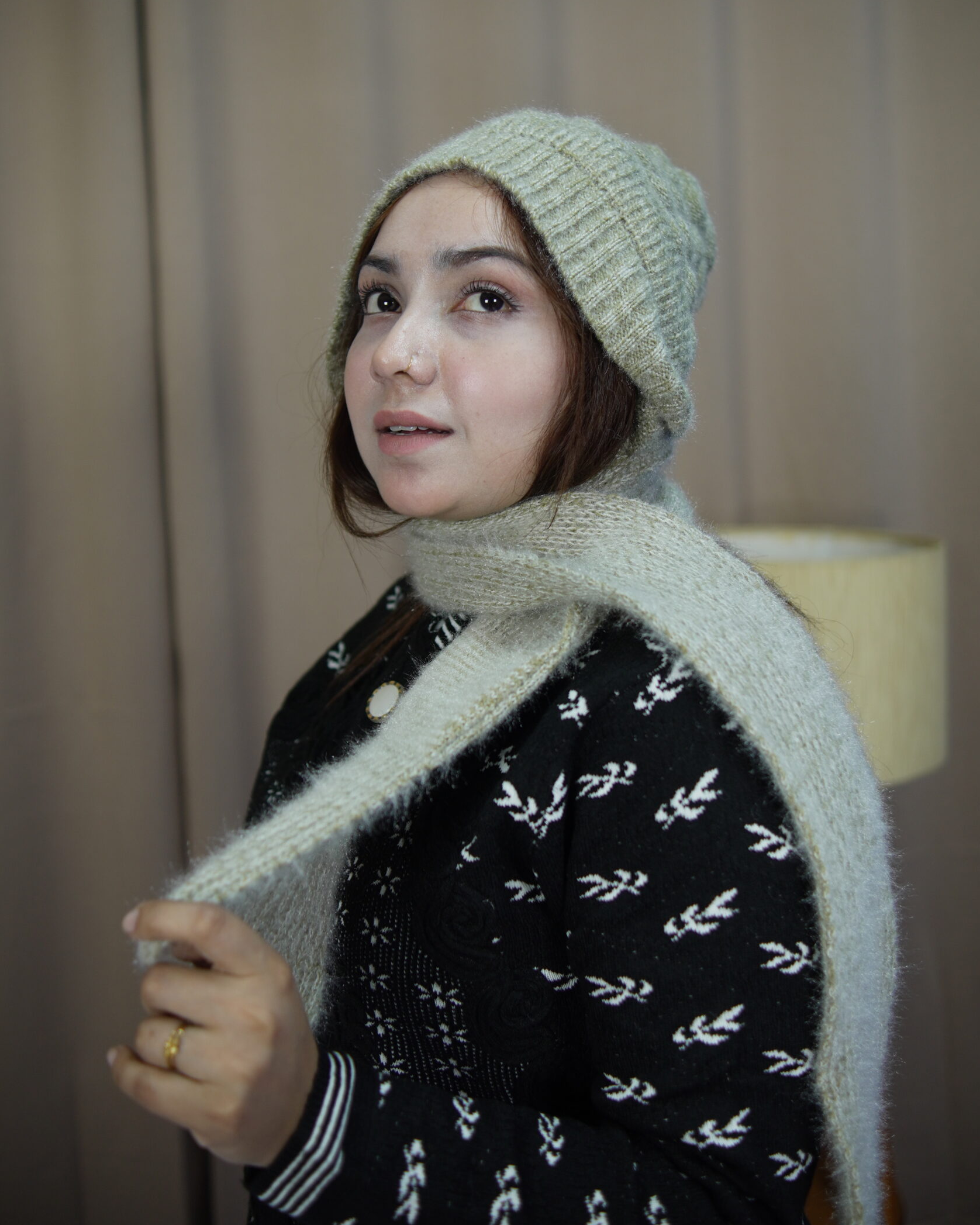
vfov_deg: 46.0
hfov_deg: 37.7
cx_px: 498
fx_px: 1435
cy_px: 502
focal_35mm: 40
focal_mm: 23
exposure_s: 1/160
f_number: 2
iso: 200
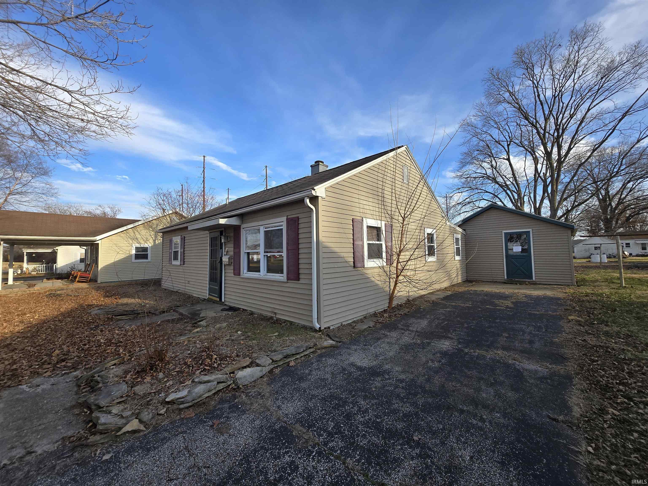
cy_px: 243
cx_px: 324
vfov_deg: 89.9
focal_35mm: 13
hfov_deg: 106.2
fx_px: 243
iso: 25
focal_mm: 1.7
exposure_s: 1/472
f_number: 2.2
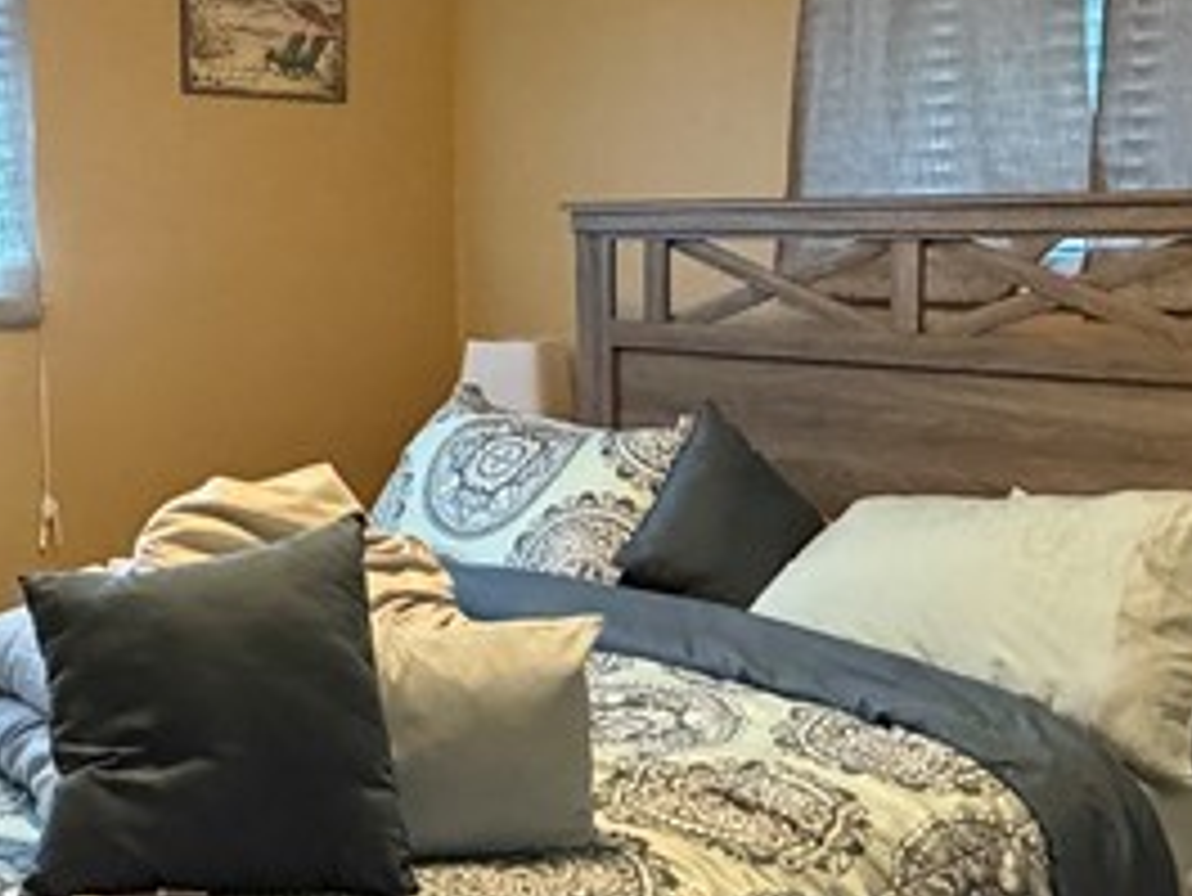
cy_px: 396
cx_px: 243
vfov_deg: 27.0
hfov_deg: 34.5
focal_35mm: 54
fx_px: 1860
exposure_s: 1/60
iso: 800
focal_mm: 2.22
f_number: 2.2
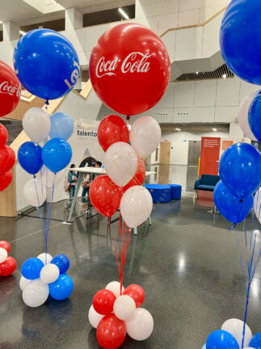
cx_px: 130
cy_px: 174
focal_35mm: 26
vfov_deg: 67.3
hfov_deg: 53.0
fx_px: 262
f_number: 1.5
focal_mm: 5.7
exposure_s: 1/50
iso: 125
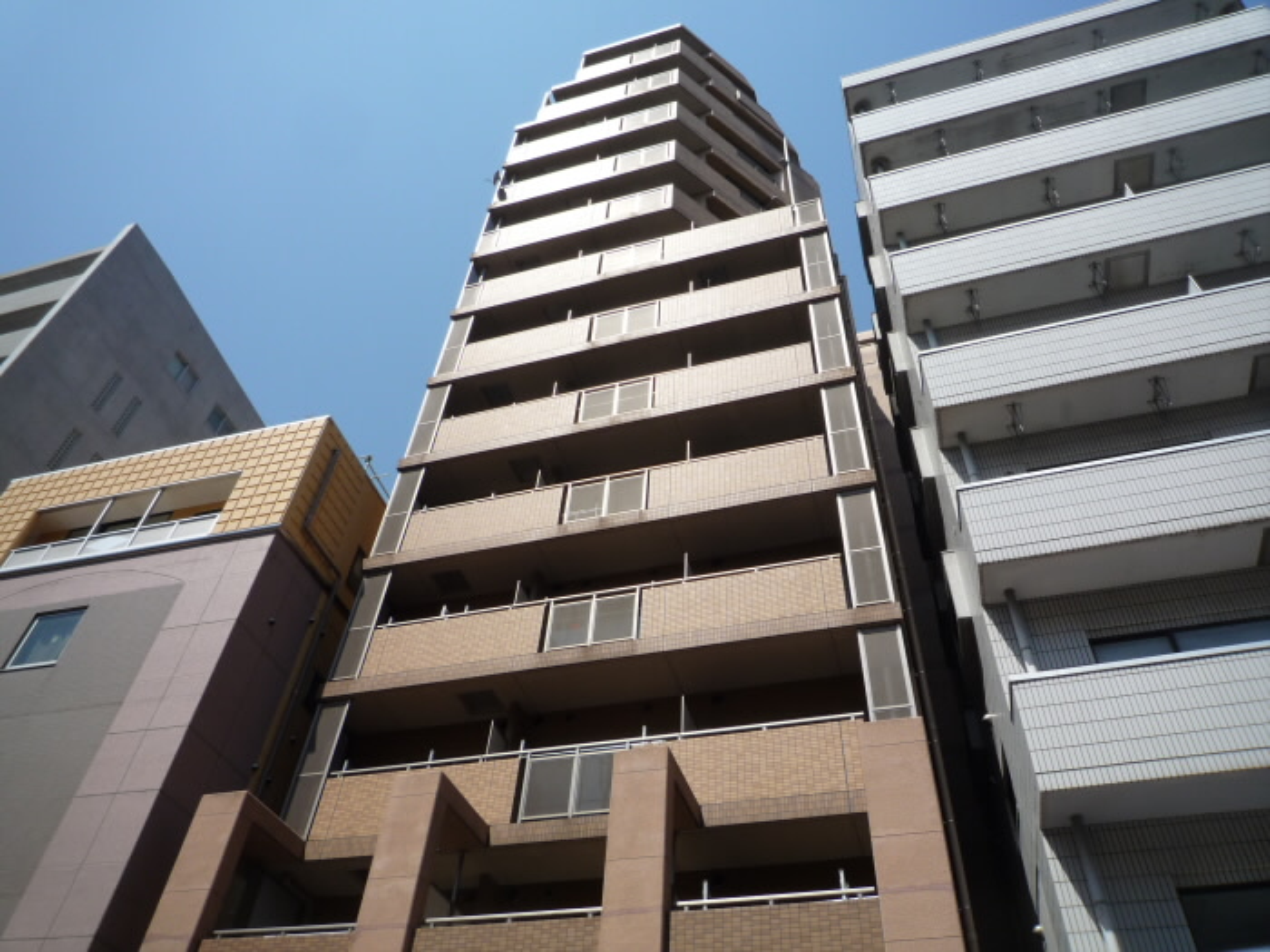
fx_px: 917
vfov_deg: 54.9
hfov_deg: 69.4
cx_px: 635
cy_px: 476
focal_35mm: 25
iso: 100
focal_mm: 4.4
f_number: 4.5
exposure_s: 1/800
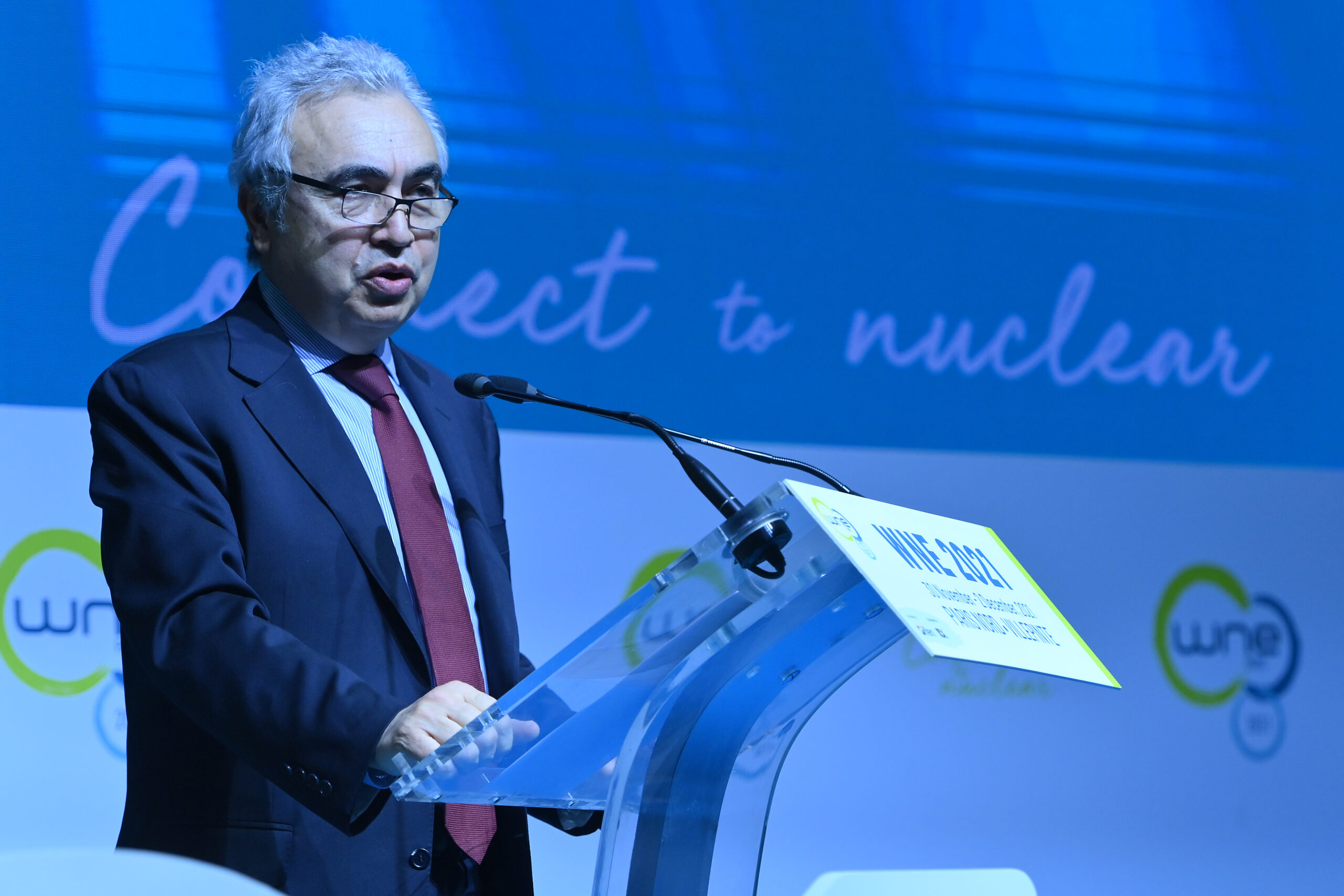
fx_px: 5227
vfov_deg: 9.8
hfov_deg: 14.7
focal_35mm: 140
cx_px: 672
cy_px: 448
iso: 3200
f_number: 5
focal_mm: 140
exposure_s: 1/320
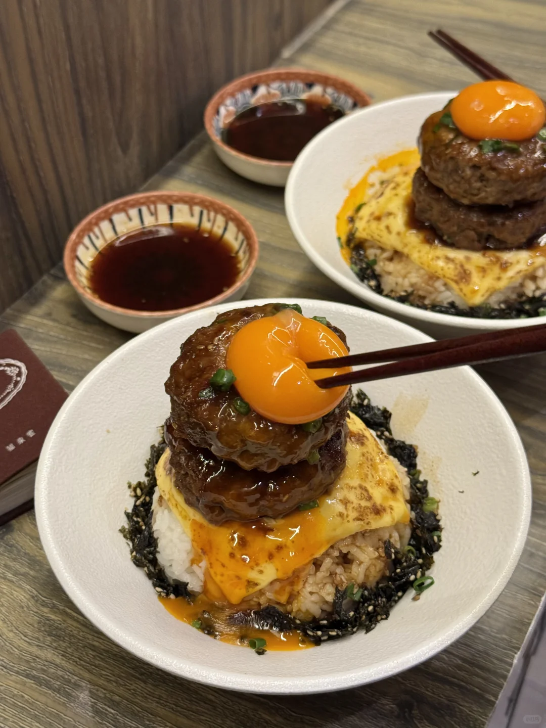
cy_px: 364
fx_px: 1009
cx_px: 273
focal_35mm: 48
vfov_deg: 39.7
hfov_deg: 30.3
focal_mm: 6.76
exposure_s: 1/60
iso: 125
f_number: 1.78
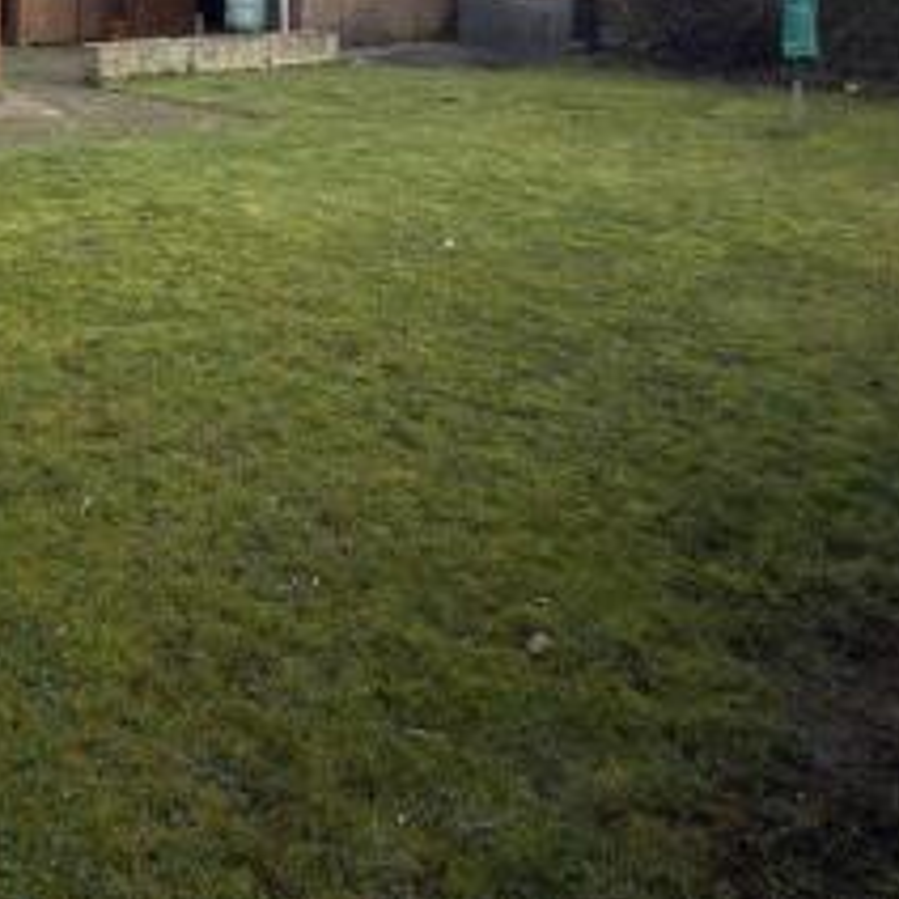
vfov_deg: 41.7
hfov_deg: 42.8
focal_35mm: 34
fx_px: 999
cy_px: -11
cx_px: 32
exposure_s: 1/414
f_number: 2.2
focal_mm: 2.22
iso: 16
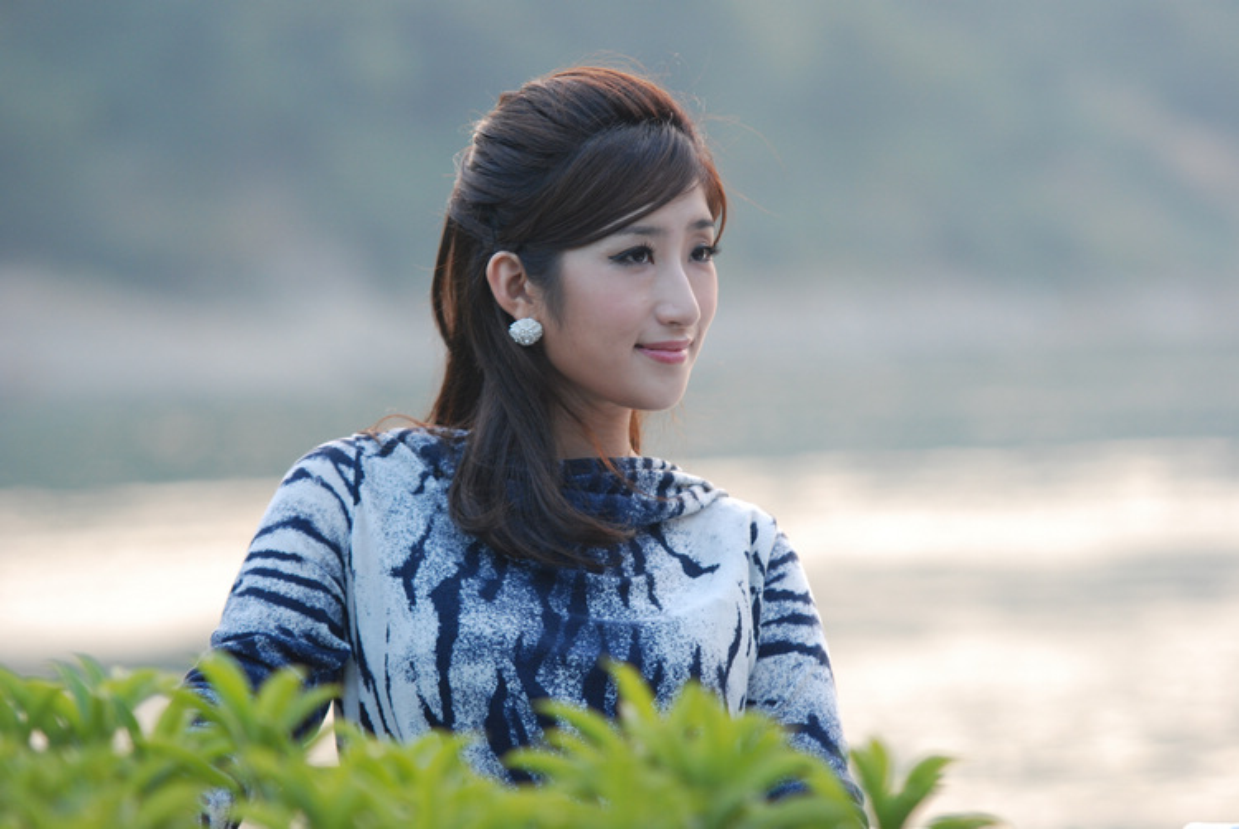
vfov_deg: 7.1
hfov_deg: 10.5
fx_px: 6719
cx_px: 620
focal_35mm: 195
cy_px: 414
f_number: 3.5
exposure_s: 1/200
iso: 400
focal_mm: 130
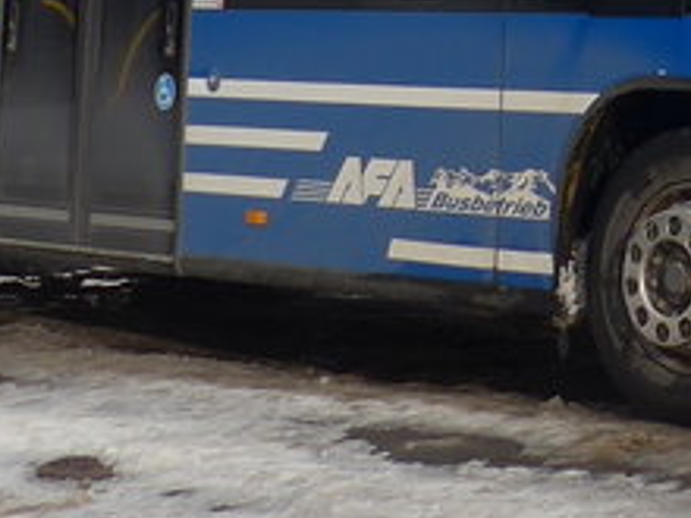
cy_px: -549
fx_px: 3154
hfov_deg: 11.9
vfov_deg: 8.8
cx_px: 1071
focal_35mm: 158
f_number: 2.8
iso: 80
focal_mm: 6
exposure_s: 1/640
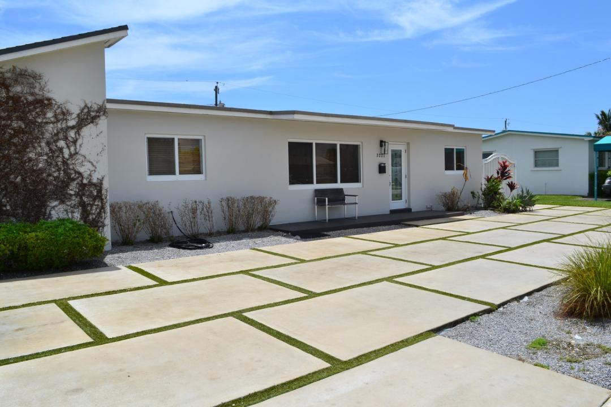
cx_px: 306
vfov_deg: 47.9
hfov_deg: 67.4
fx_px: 458
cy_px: 204
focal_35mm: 27
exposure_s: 1/500
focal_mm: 18
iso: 250
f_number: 11
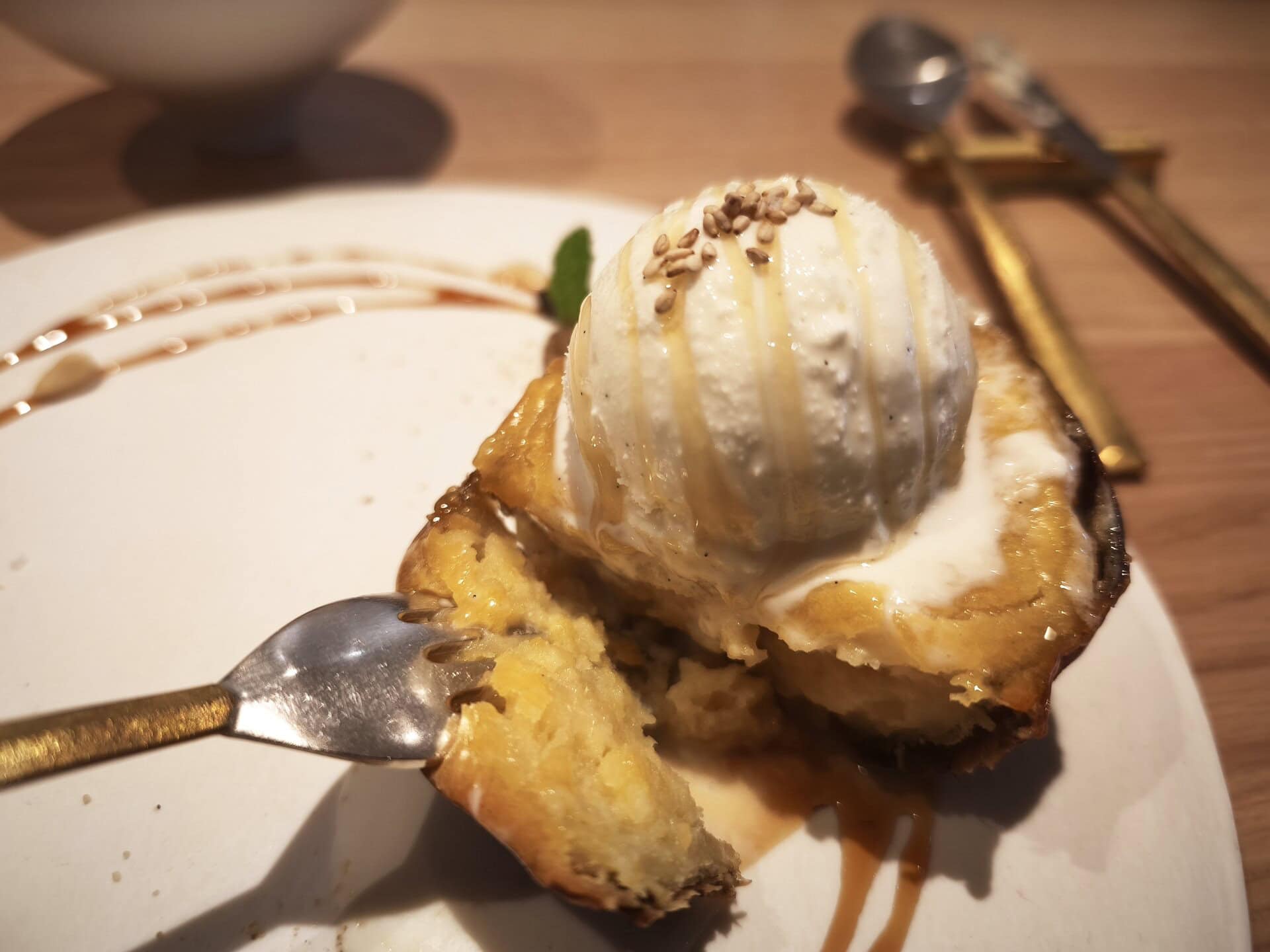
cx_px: 635
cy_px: 476
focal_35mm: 23
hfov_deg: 73.9
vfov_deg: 58.9
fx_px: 844
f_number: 1.6
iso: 320
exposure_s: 1/100
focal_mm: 6.5
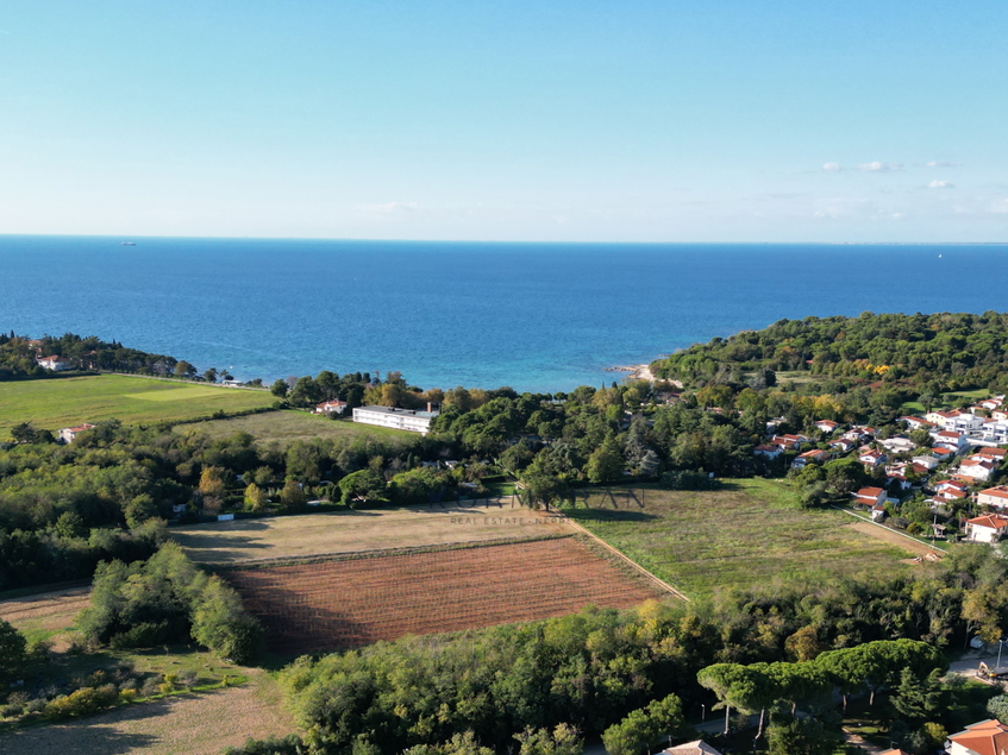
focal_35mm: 34
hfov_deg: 53.9
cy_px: 499
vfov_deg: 41.3
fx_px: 990
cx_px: 537
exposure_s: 1/2000
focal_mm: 6.72
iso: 130
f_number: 1.7
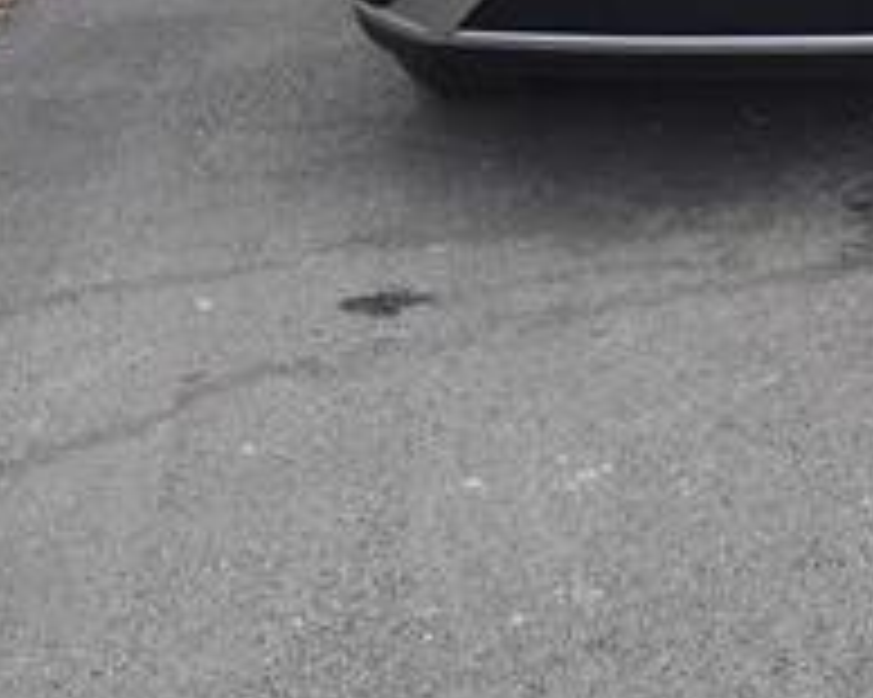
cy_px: -95
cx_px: 1004
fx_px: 1834
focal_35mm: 71
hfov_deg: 24.6
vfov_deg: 20.4
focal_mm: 4.26
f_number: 1.8
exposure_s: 1/270
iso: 100
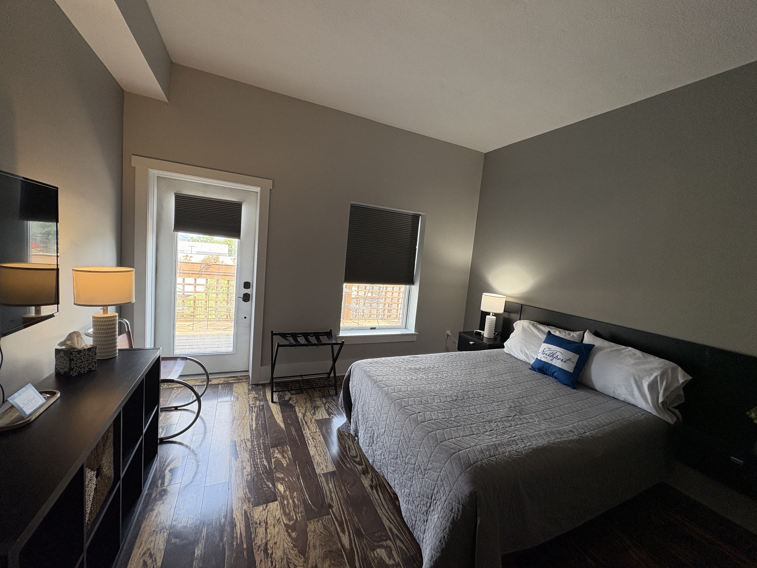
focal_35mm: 14
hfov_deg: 102.1
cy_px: 284
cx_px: 378
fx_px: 306
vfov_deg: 85.7
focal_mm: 2.22
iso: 250
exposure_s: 1/120
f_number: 2.2
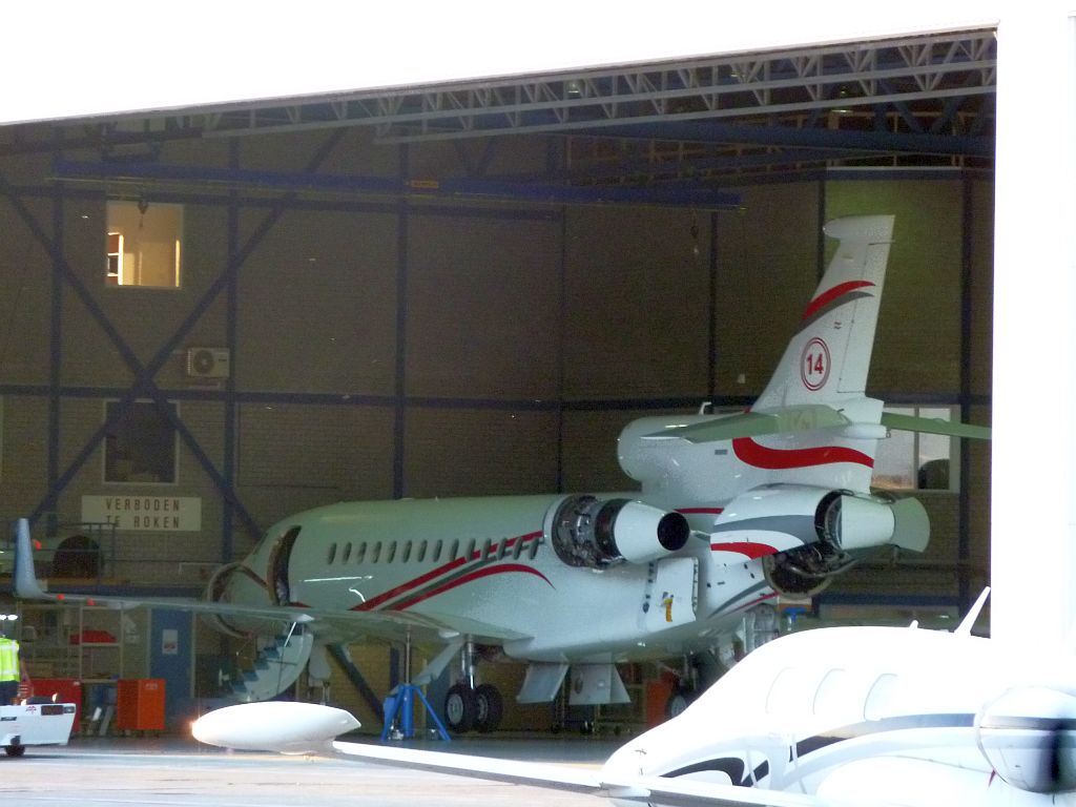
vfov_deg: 5.3
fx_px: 8641
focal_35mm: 278
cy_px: 404
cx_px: 538
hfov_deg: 7.1
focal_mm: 45.7
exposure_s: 1/40
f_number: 4.8
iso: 400
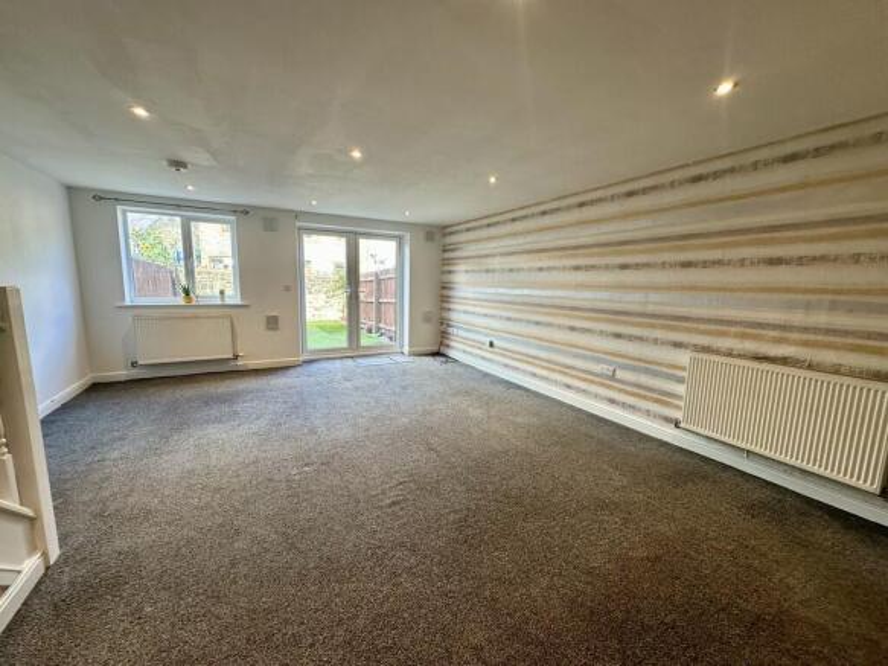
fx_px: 359
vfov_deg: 85.7
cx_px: 444
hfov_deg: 102.1
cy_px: 333
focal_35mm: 14
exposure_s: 1/100
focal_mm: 2.22
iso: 100
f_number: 2.2
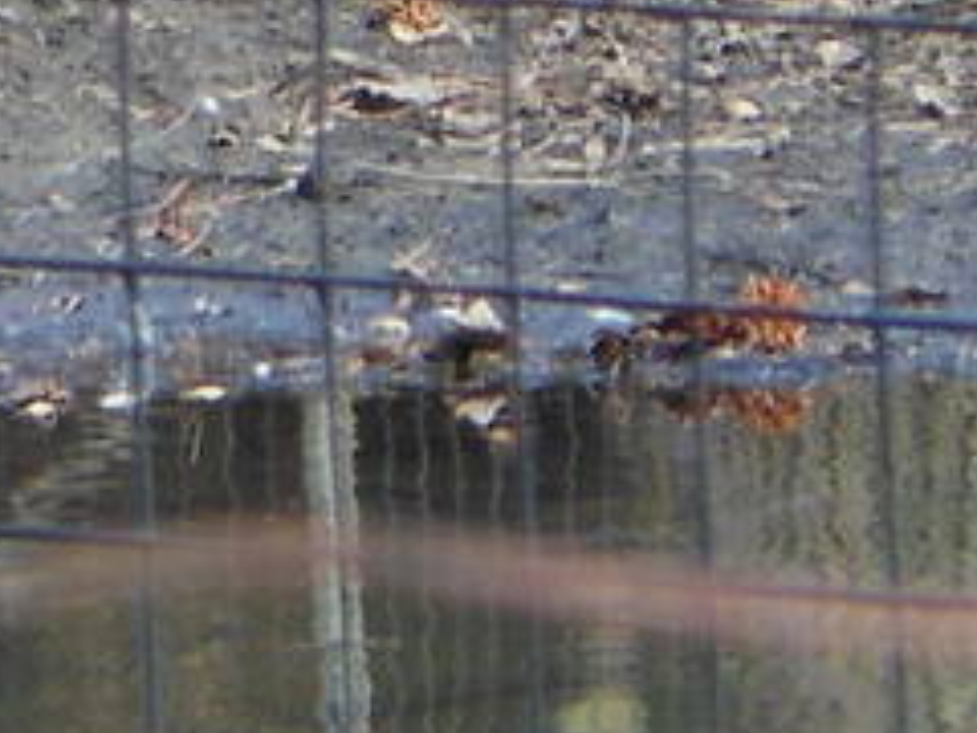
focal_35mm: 1307
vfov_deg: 1.1
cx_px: -326
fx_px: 36889
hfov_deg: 1.5
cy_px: -1336
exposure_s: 1/60
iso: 125
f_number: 5.6
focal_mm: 35
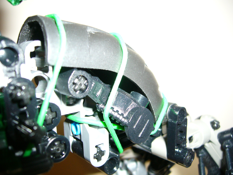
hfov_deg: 52.6
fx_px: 236
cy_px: 88
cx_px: 116
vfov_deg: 40.7
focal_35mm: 35
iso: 100
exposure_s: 1/30
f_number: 2.8
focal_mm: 5.8
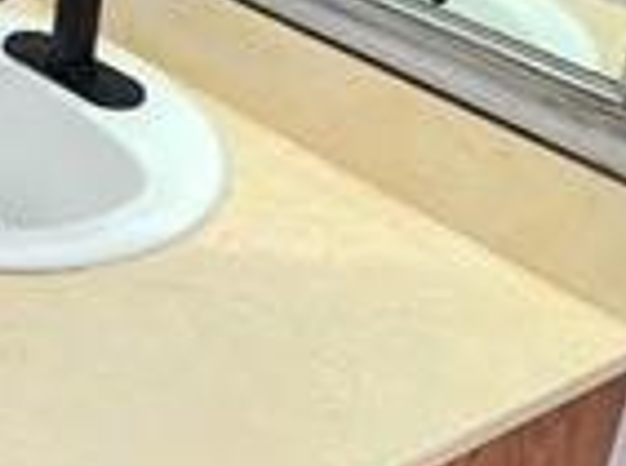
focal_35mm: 74
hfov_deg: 21.3
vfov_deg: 18.2
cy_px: -178
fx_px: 1335
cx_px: -364
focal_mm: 2.2
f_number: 2.2
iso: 160
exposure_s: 1/60.2
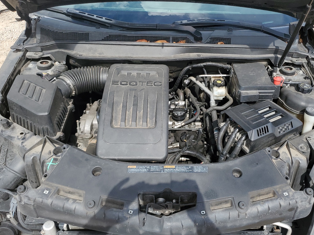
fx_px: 299
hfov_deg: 55.2
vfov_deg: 42.9
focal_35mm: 33
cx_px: 175
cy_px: 111
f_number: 1.5
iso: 50
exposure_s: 1/2000
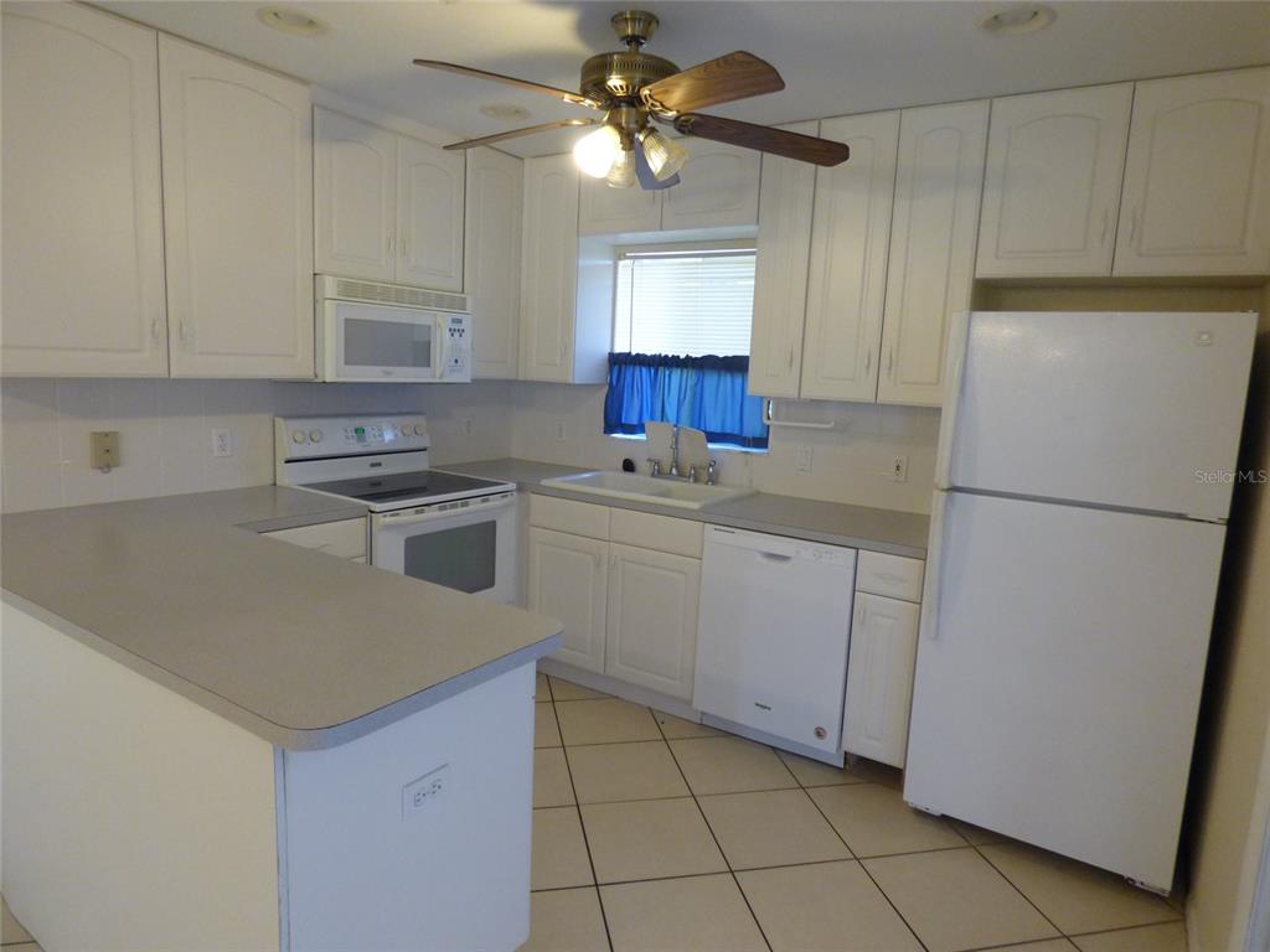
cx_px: 635
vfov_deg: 66.0
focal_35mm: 20
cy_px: 476
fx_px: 734
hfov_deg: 81.7
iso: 400
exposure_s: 1/50
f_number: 2.8
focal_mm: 3.58
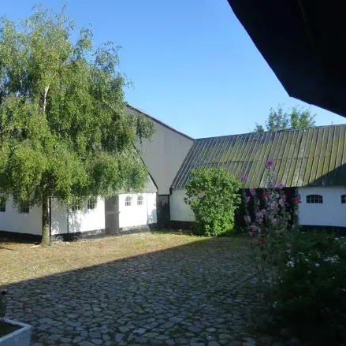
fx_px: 328
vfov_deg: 55.6
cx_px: 149
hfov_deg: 55.4
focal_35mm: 29
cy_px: 170
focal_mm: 4.3
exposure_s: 1/400
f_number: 4
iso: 160
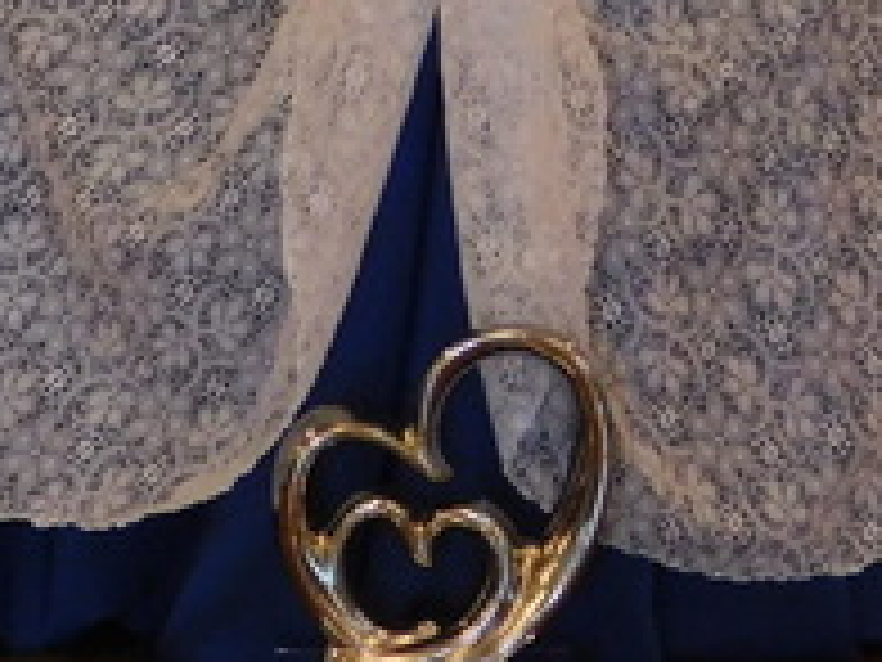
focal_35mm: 327
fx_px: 8332
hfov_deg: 6.1
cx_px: 562
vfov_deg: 4.5
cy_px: -612
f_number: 4.4
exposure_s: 1/25
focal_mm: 14.2
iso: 400
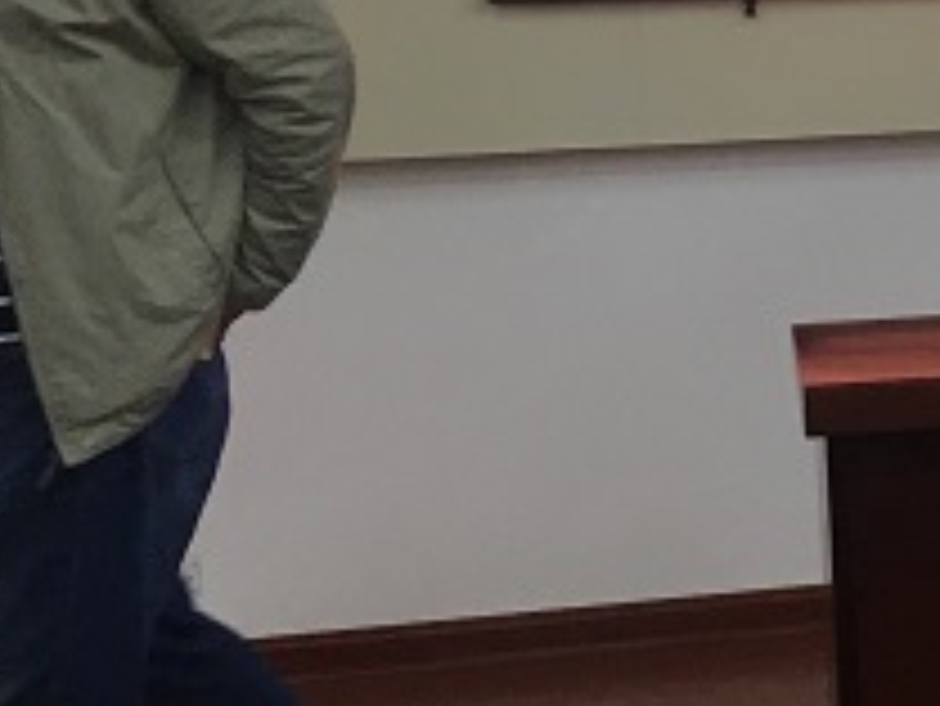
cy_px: 166
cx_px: 1624
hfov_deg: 15.5
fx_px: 3016
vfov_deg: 13.3
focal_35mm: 111
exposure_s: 1/33
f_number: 2.2
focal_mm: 4.15
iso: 50
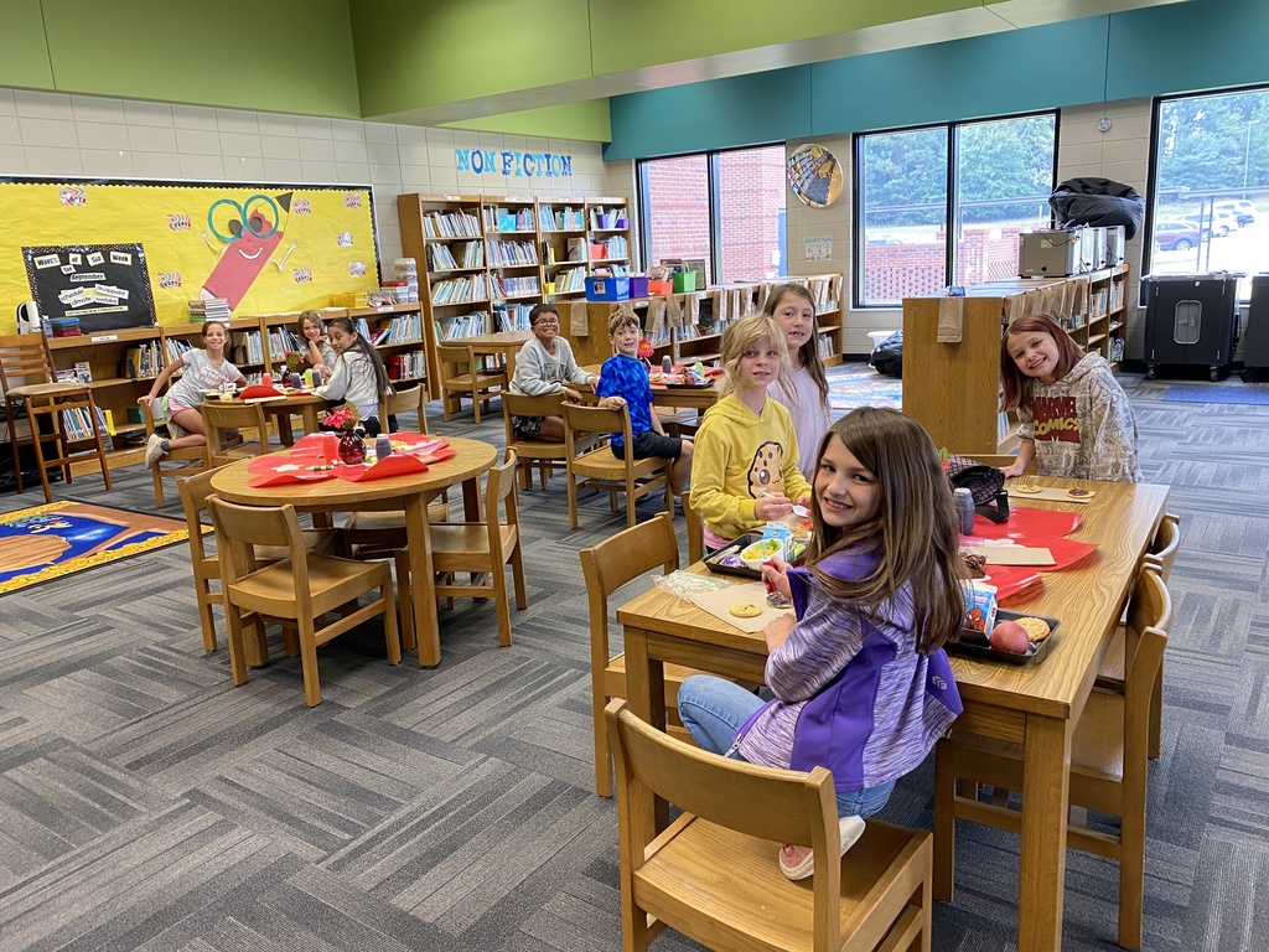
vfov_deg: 53.1
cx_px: 634
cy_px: 476
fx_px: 953
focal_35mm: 26
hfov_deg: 67.3
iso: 80
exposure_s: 1/60
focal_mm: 4.25
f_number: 1.8
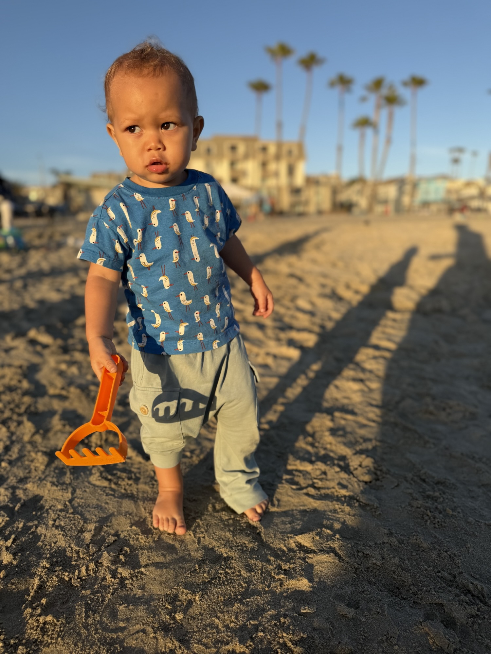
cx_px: 246
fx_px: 454
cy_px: 327
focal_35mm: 24
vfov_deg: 71.6
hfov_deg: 56.8
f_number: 1.78
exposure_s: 1/2525
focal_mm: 6.76
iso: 80
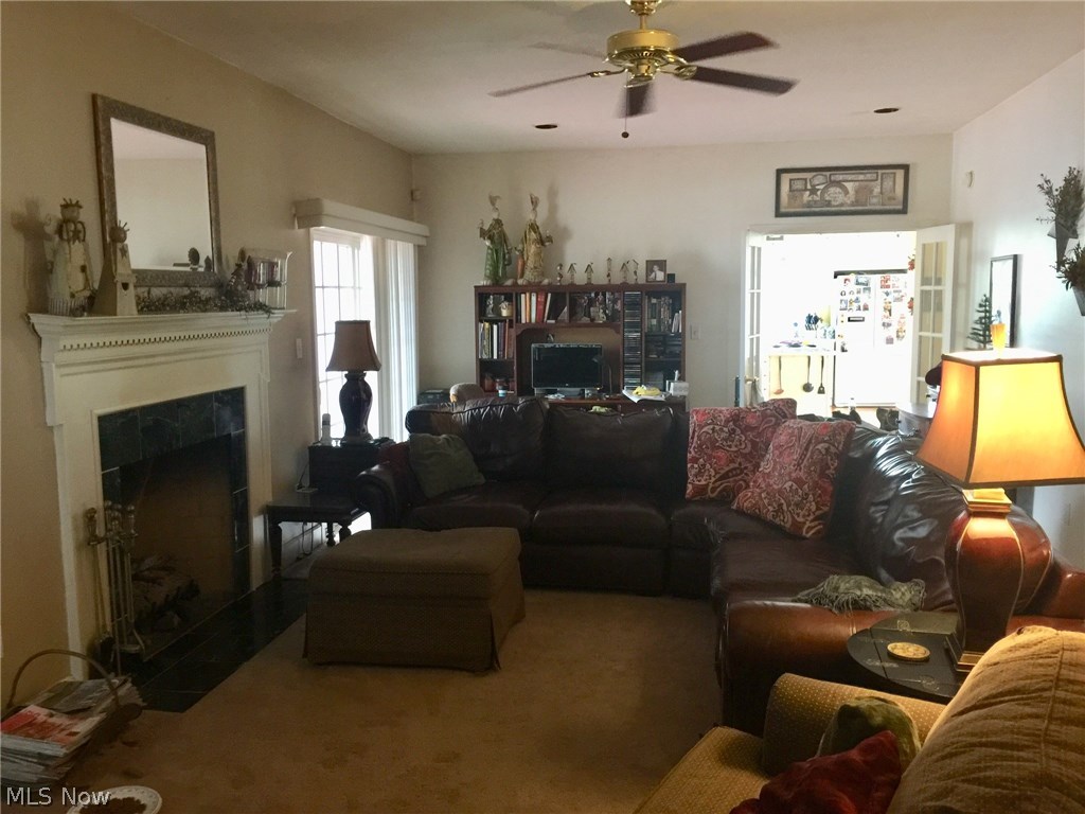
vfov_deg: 48.2
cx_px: 542
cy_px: 407
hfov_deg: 61.7
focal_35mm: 29
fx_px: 909
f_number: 2.2
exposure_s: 1/10
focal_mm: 4.15
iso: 125
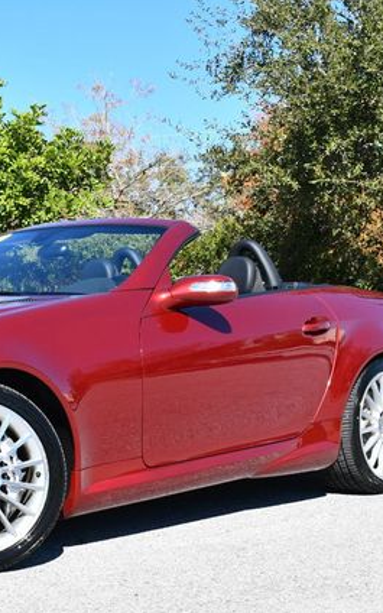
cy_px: 306
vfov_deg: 25.8
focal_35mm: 80
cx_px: 13
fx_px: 1336
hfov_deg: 16.0
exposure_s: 1/250
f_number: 8
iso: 125
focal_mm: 26
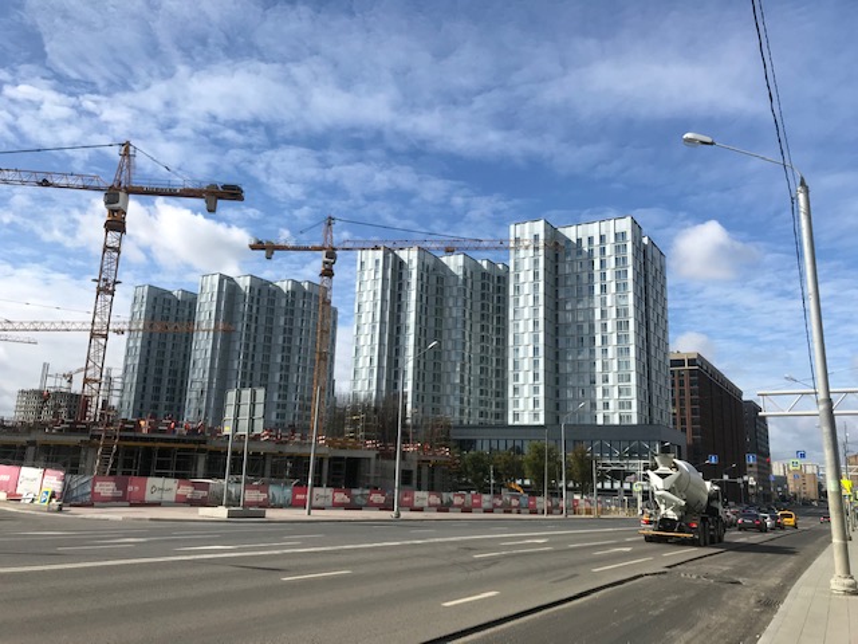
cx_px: 429
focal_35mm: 28
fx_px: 694
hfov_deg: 63.4
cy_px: 322
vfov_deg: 49.7
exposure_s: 1/3300
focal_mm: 3.99
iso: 20
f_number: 1.8
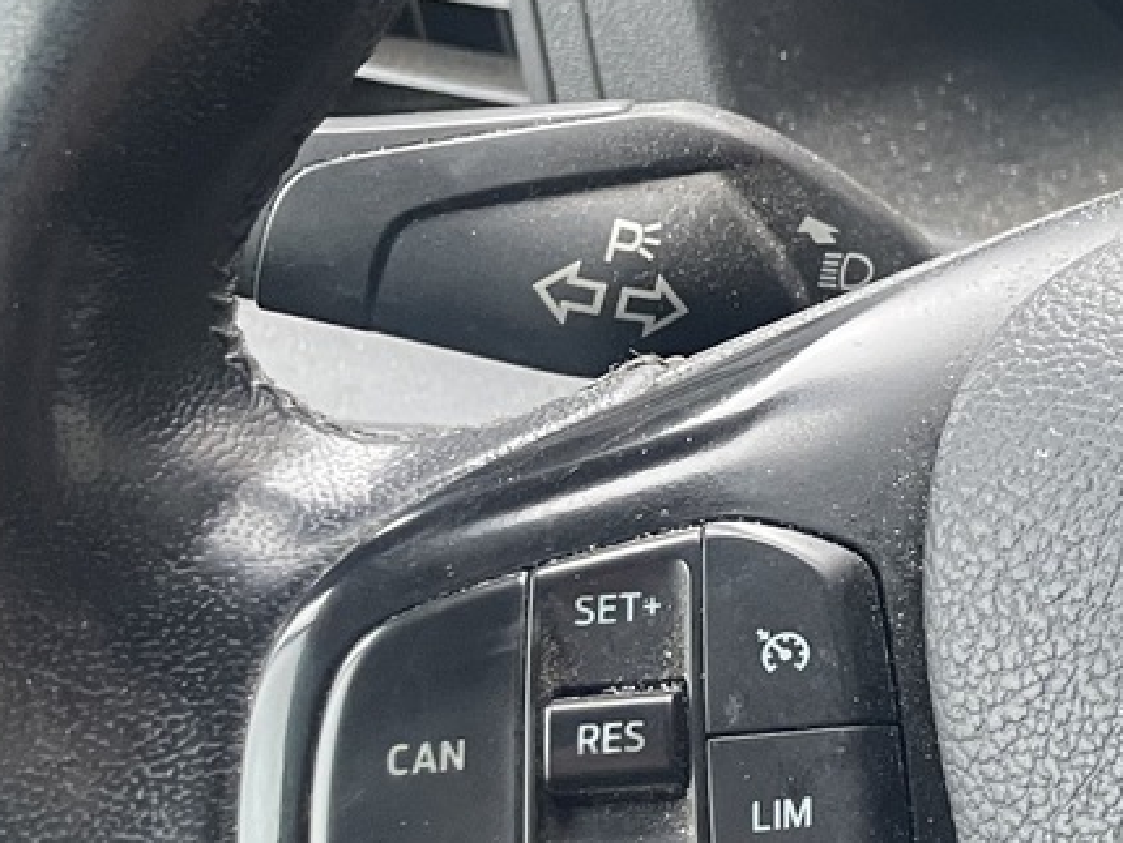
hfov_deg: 18.8
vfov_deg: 16.7
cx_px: 1844
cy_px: 13
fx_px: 2824
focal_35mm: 87
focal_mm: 4.2
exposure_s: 1/73
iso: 125
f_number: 1.6
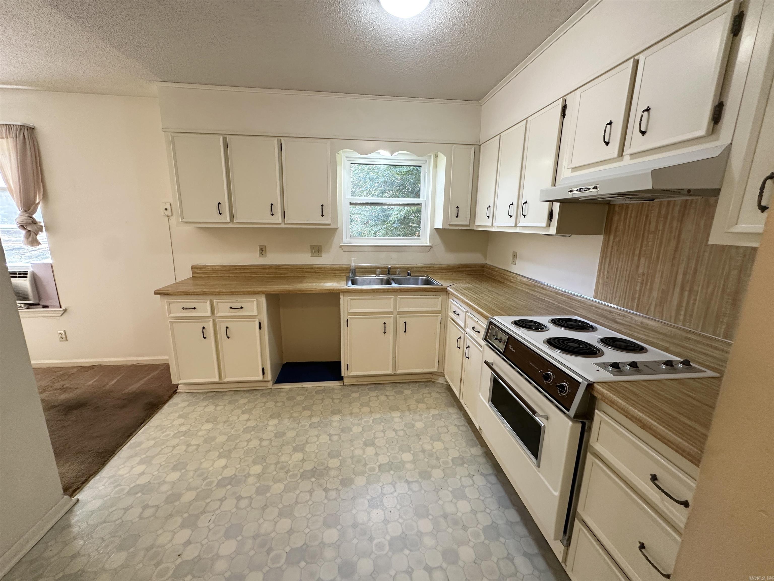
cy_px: 290
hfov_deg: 102.1
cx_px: 387
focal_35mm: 14
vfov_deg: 85.7
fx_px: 313
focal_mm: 2.22
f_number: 2.2
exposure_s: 1/60
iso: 160
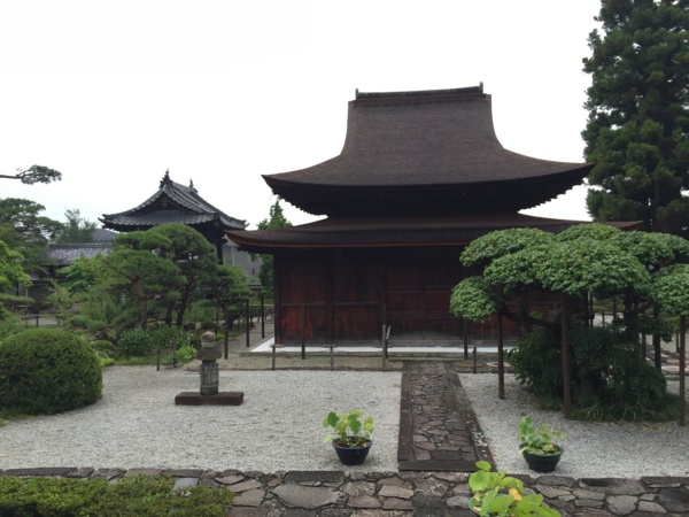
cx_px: 344
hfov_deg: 61.7
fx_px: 577
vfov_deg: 48.2
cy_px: 258
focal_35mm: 29
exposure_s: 1/246
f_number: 2.2
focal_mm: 4.15
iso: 32
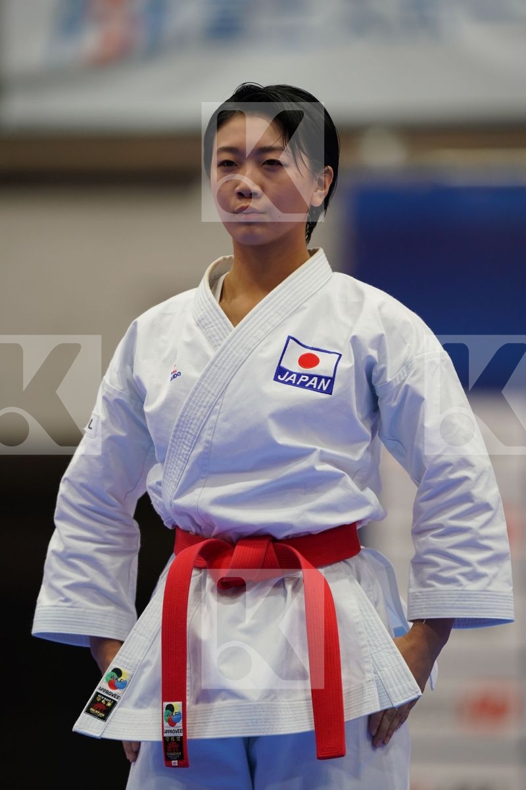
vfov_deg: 5.2
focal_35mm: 400
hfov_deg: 3.4
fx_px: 8766
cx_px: 263
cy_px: 395
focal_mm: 400
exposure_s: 1/500
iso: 1600
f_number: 2.8
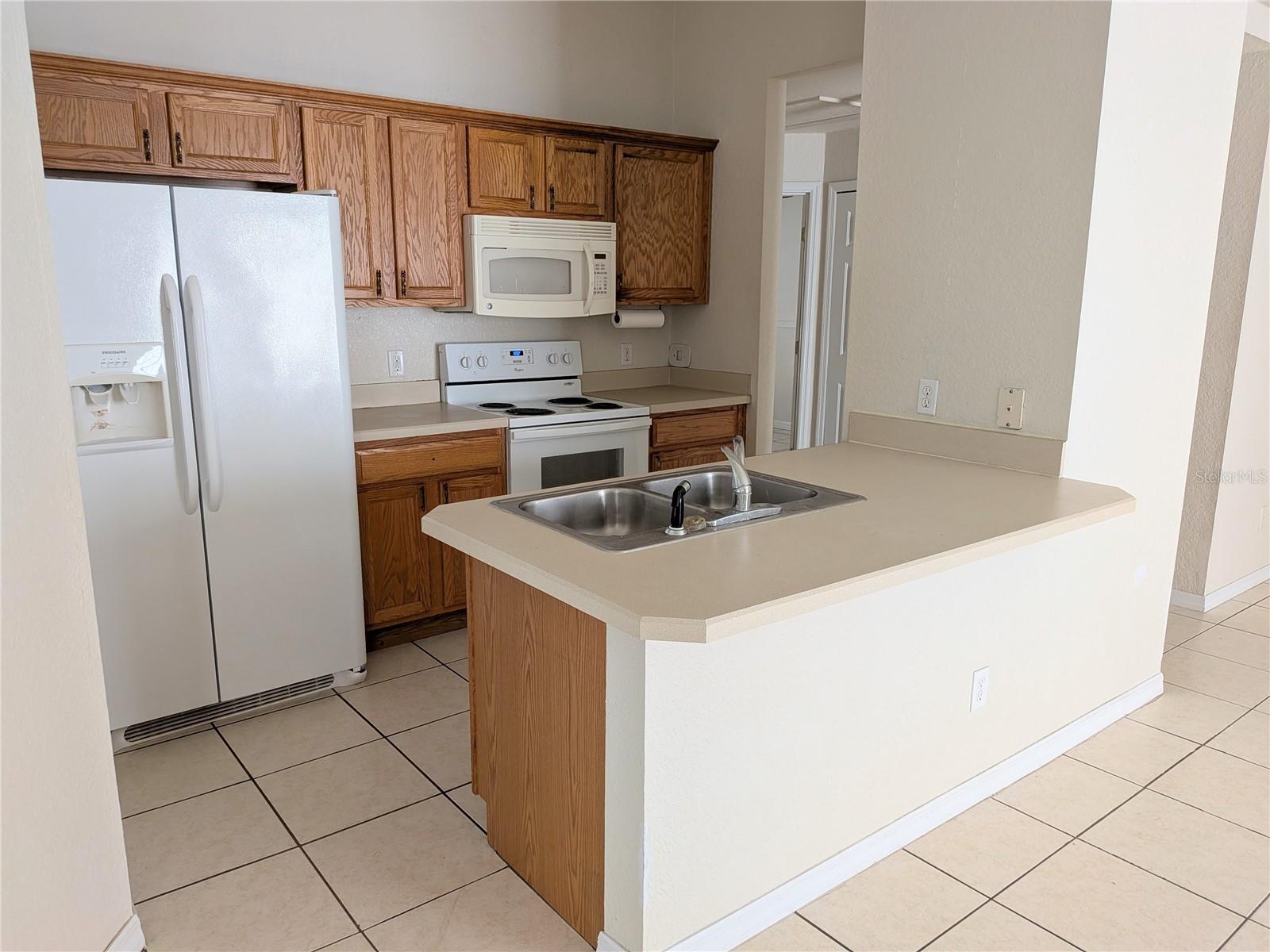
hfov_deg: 71.6
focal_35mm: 24
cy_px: 476
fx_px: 881
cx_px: 635
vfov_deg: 56.8
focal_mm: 4.53
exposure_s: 1/100
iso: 89
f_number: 1.7
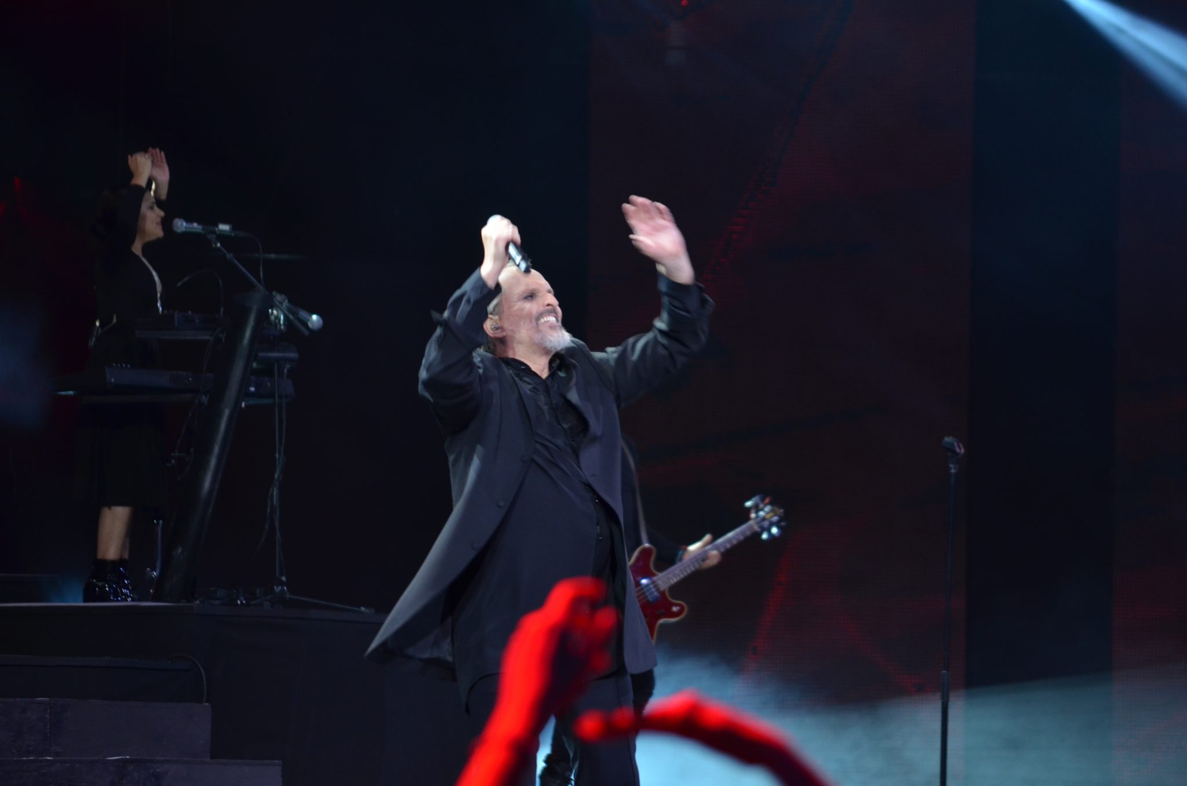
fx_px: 7403
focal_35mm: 225
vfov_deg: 6.1
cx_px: 594
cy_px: 393
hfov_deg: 9.2
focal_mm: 150
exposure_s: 1/125
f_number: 5
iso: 800
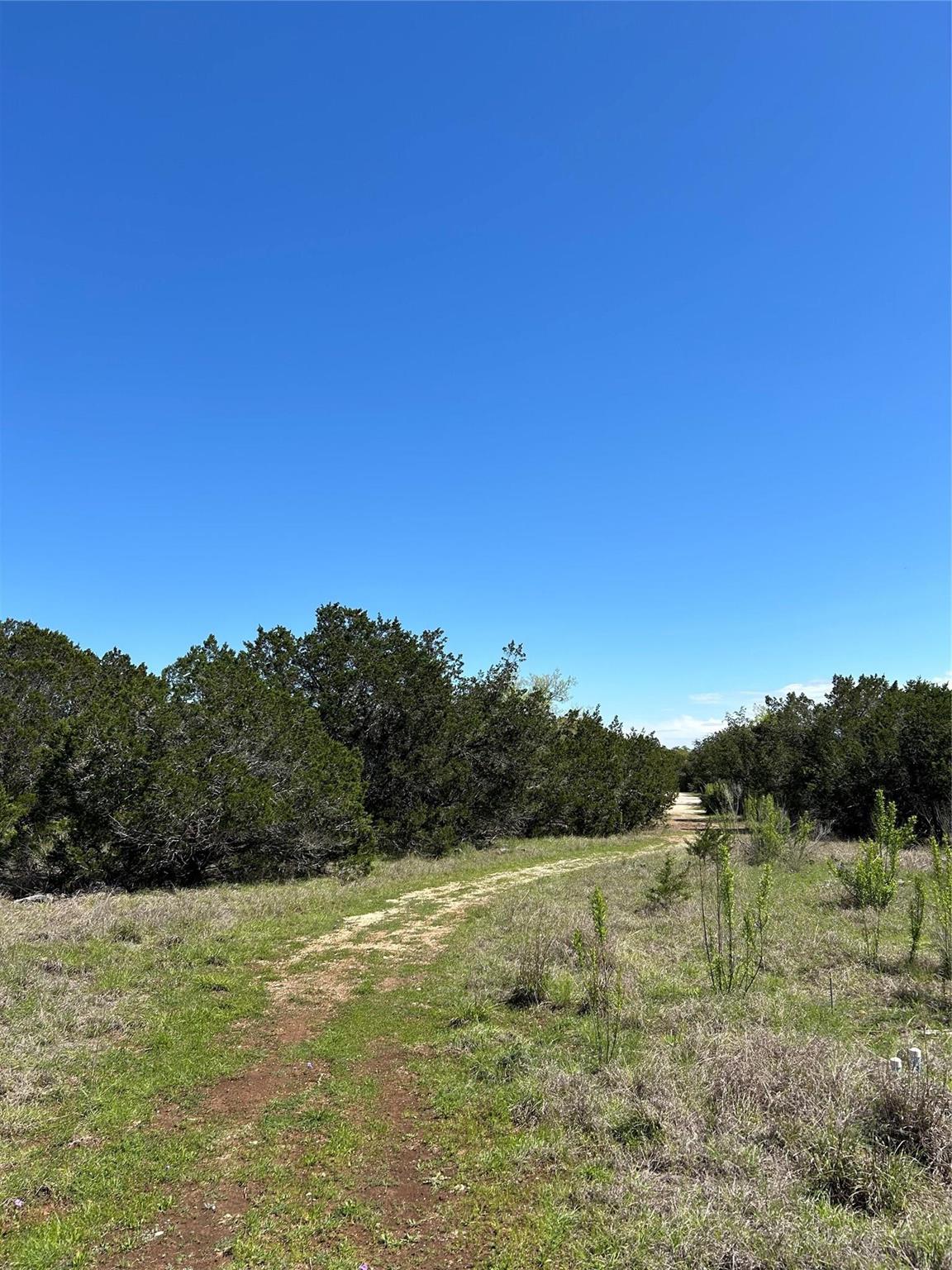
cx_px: 476
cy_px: 635
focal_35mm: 26
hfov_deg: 53.1
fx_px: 953
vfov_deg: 67.3
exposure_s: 1/4274
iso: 50
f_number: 1.5
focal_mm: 5.7
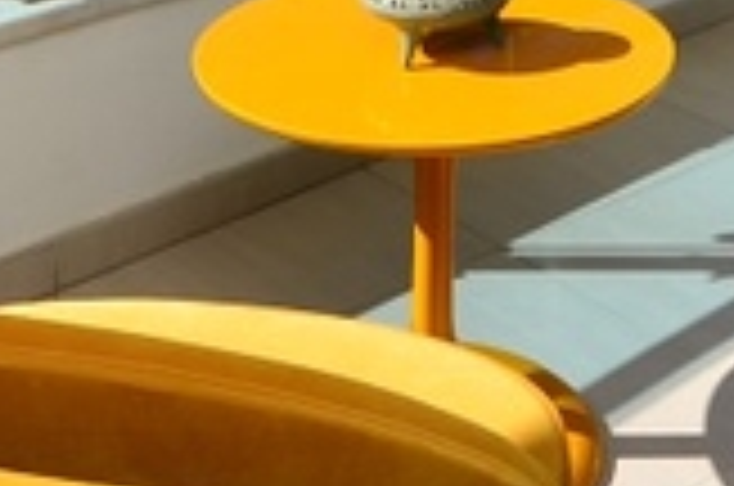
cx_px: 498
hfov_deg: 25.3
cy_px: -549
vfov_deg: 13.8
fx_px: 1628
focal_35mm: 80
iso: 100
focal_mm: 12
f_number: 10
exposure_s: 1/200
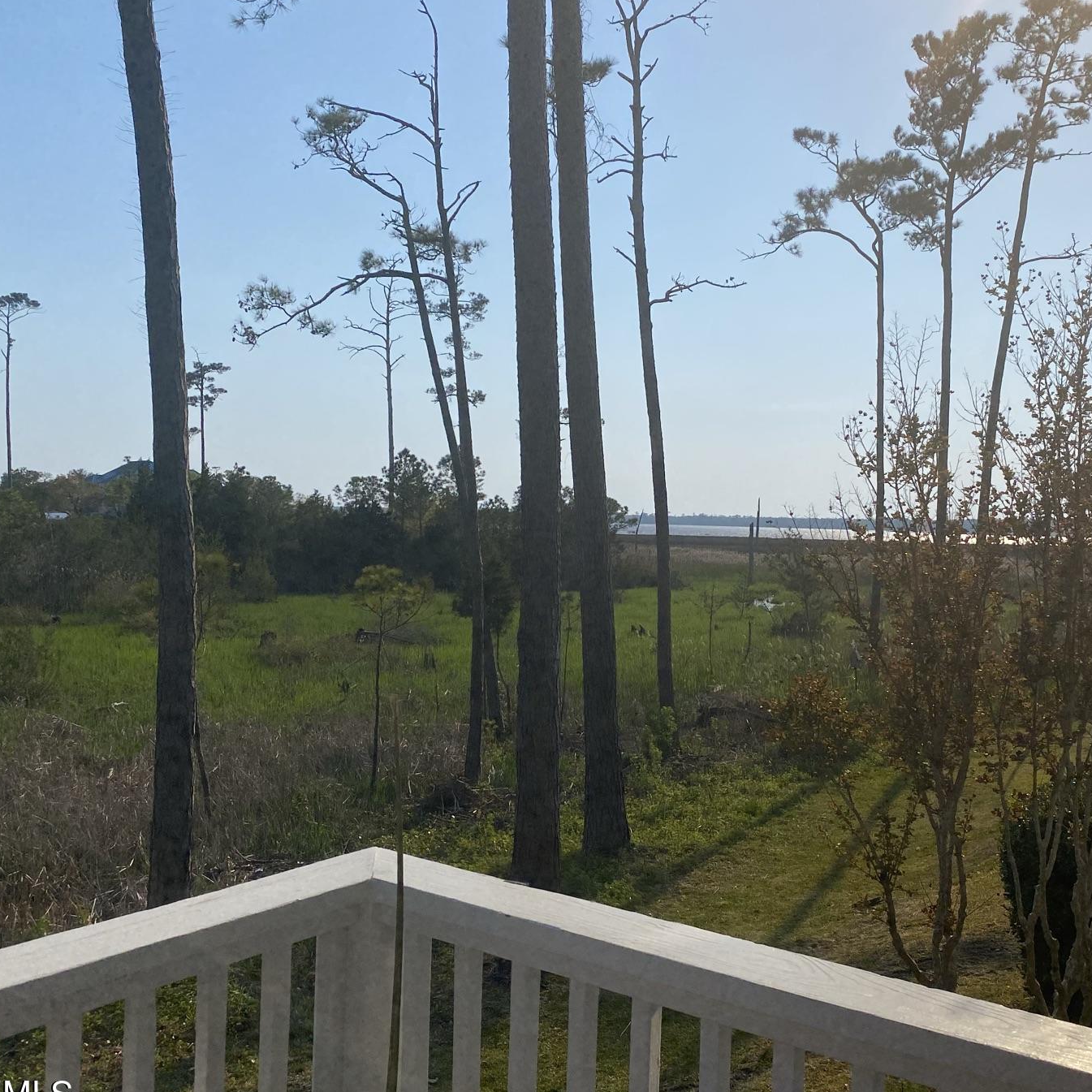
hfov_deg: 47.0
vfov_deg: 47.2
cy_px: 525
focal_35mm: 35
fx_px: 1249
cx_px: 641
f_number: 1.8
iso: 32
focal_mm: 4.25
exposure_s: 1/8197
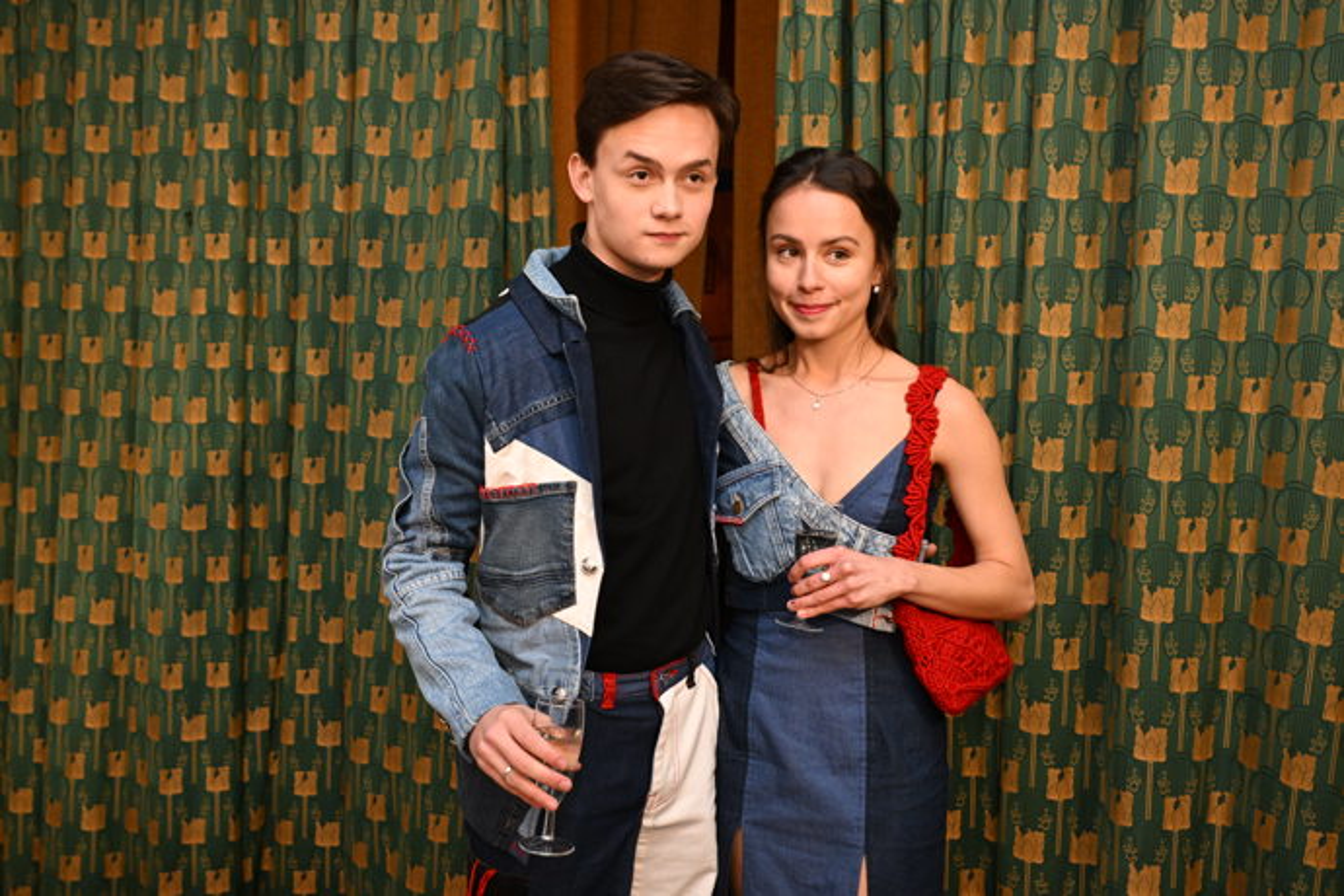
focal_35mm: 36
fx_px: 1344
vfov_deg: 36.9
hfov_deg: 53.1
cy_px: 448
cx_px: 672
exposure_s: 1/125
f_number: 5.6
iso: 3200
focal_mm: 36
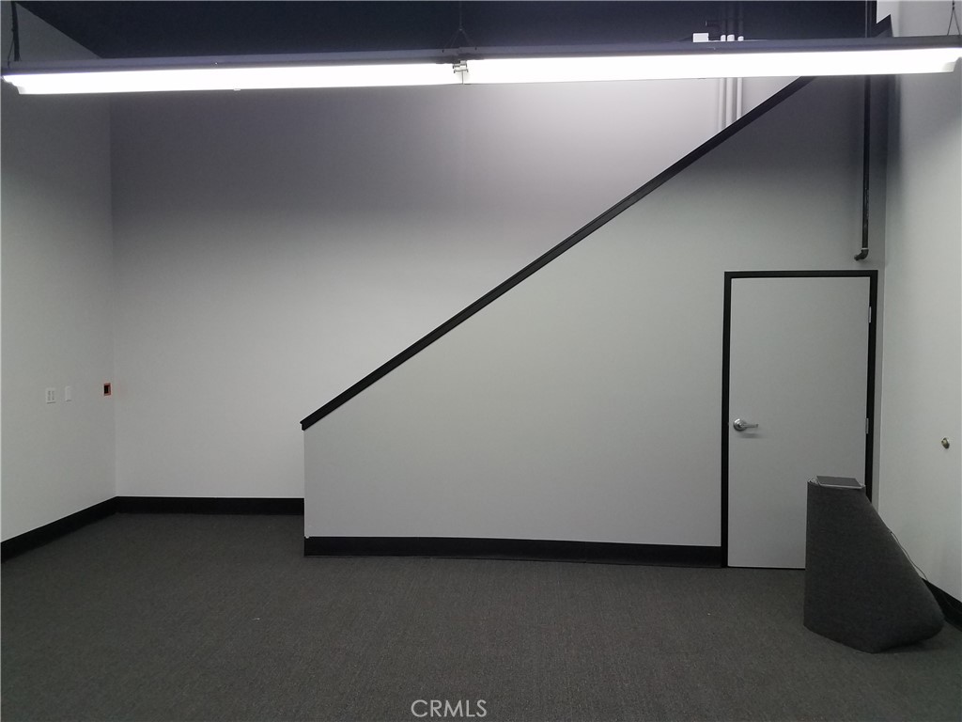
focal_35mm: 26
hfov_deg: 67.3
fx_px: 723
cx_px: 481
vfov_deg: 53.1
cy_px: 361
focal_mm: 4.2
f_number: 1.7
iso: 125
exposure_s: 1/60
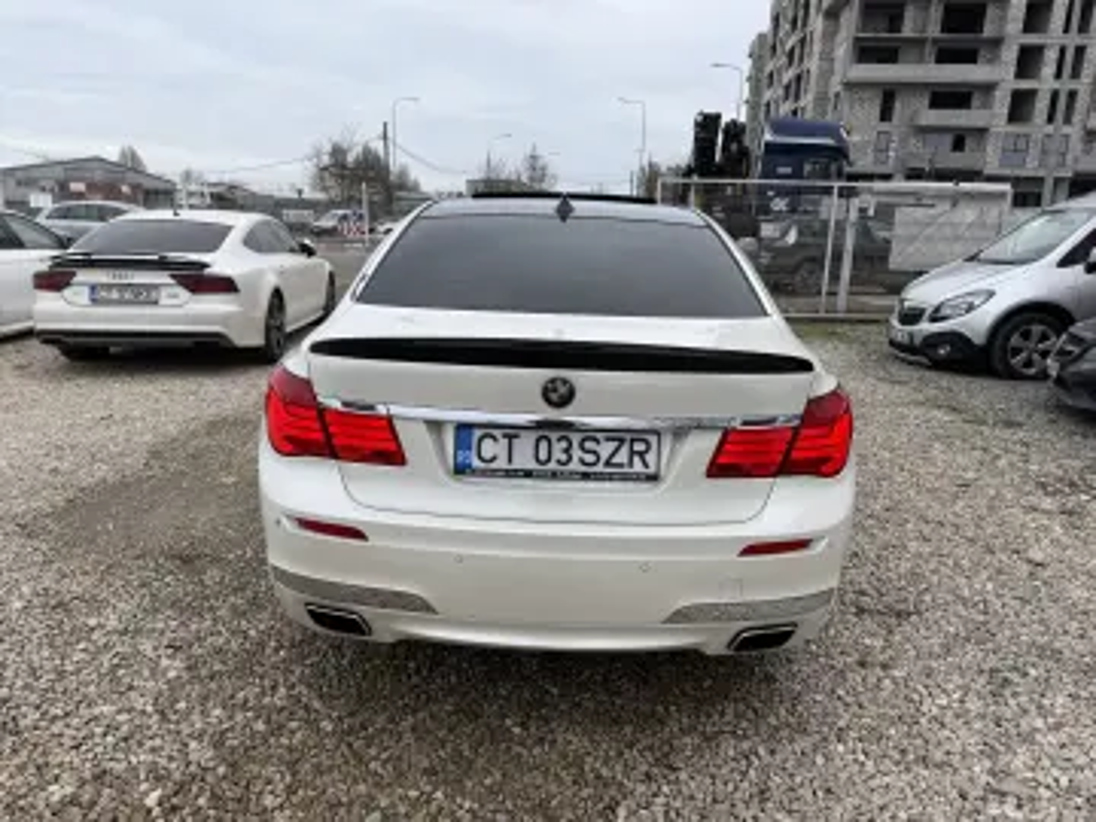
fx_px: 760
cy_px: 411
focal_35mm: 24
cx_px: 548
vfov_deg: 56.8
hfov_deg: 71.6
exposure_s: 1/1018
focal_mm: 6.76
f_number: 1.78
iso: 80
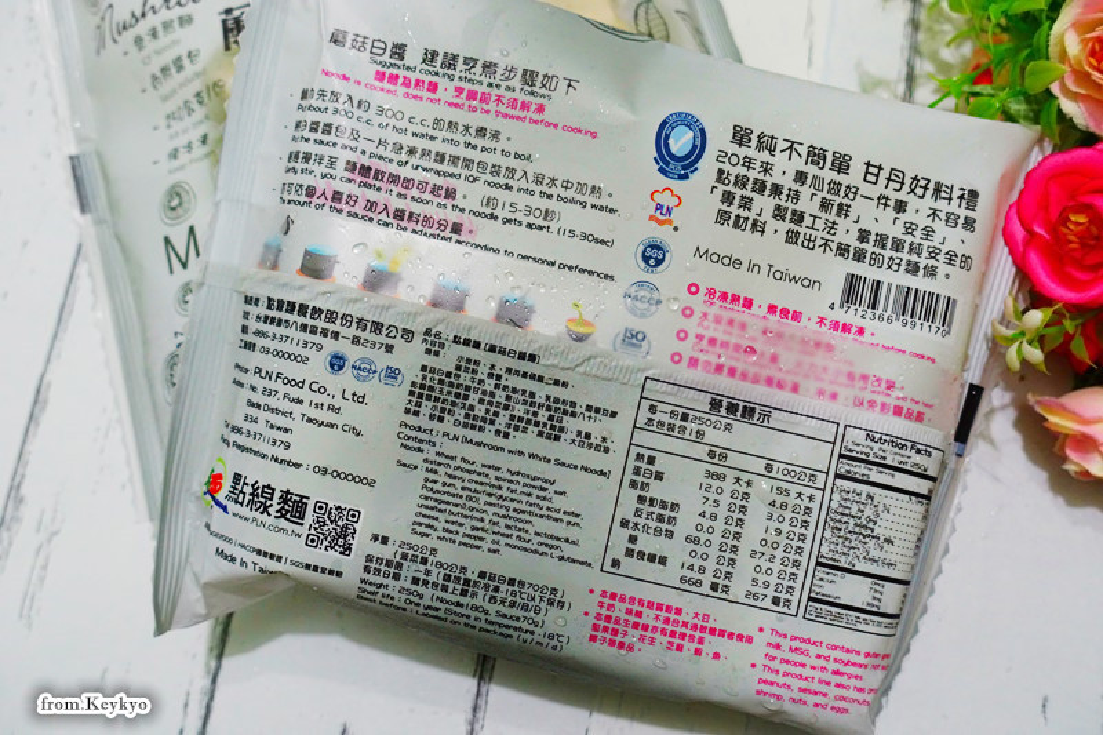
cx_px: 552
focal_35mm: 38
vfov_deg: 35.0
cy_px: 368
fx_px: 1164
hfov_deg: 50.7
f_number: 2.8
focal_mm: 13.92
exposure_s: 1/40
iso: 500
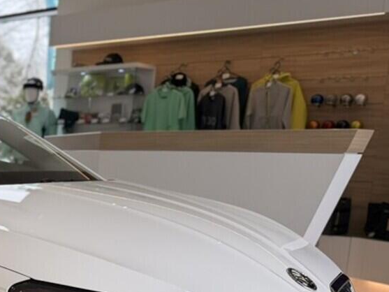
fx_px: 697
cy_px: 293
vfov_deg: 22.7
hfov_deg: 27.5
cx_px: -75
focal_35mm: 62
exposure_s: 1/456
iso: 100
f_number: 1.78
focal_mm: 6.76
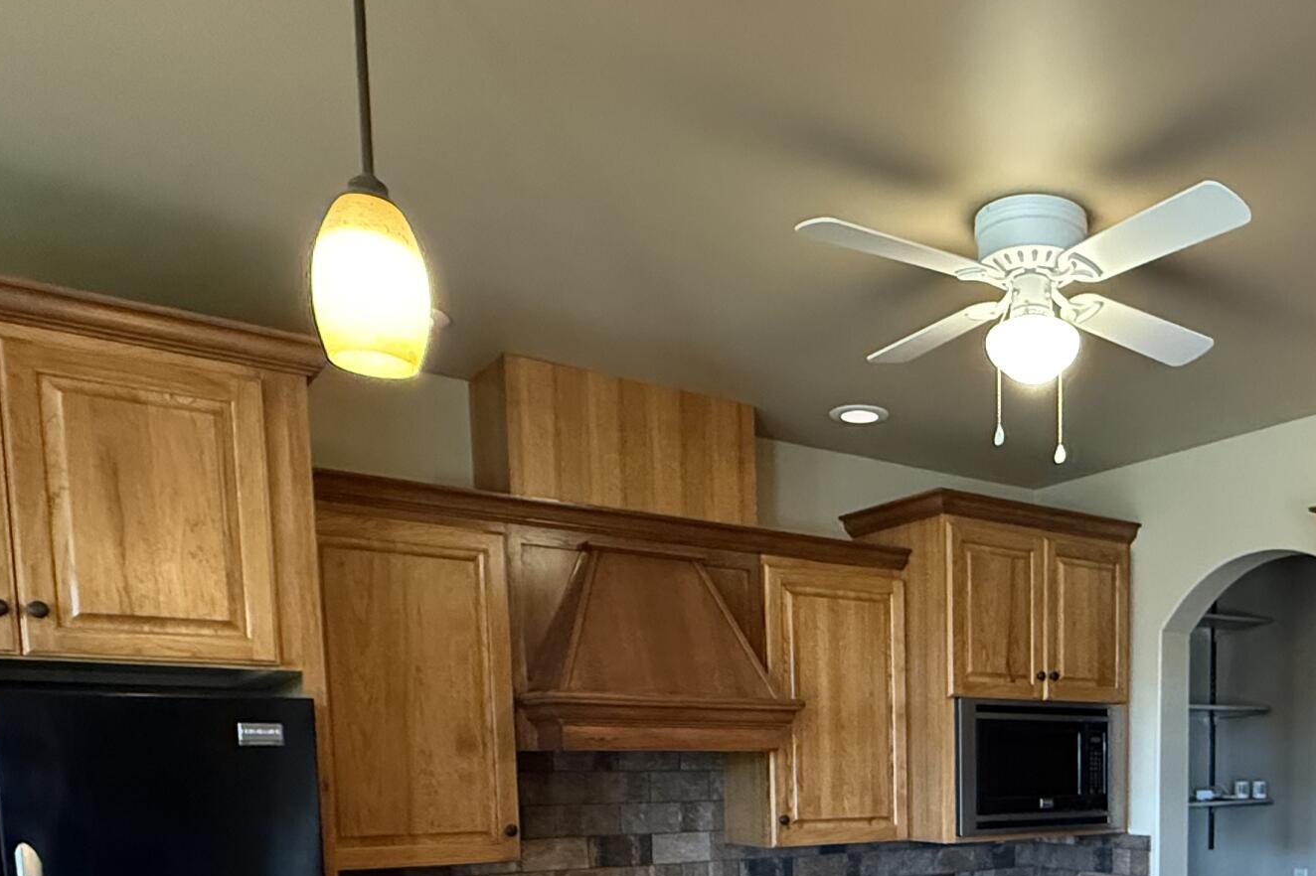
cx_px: 1018
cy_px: 887
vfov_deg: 35.8
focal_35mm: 33
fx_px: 1206
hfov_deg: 54.1
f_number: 2.2
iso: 800
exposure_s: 1/60
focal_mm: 2.22
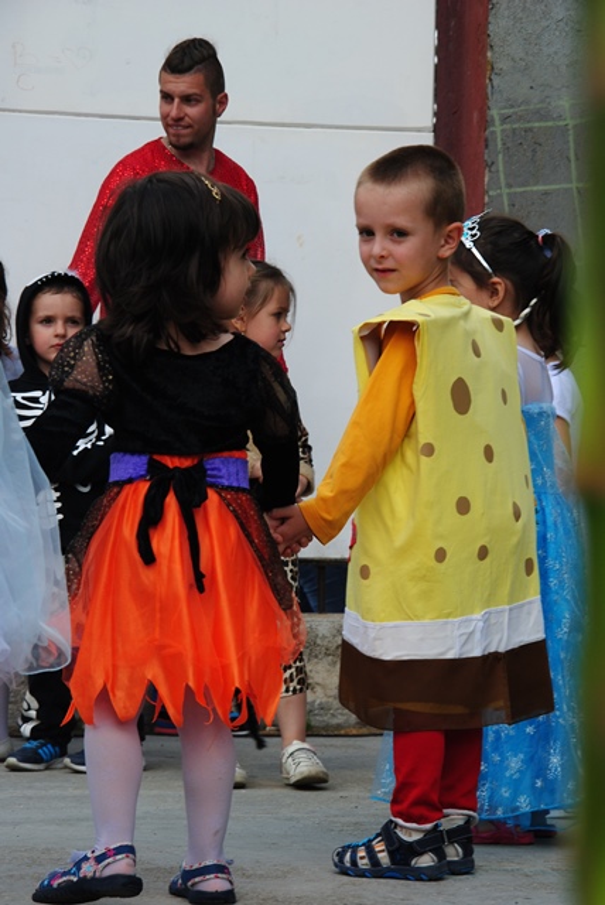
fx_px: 2830
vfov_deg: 18.2
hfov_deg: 12.2
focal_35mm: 112
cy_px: 452
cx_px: 302
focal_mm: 75
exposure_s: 1/125
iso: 200
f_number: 9
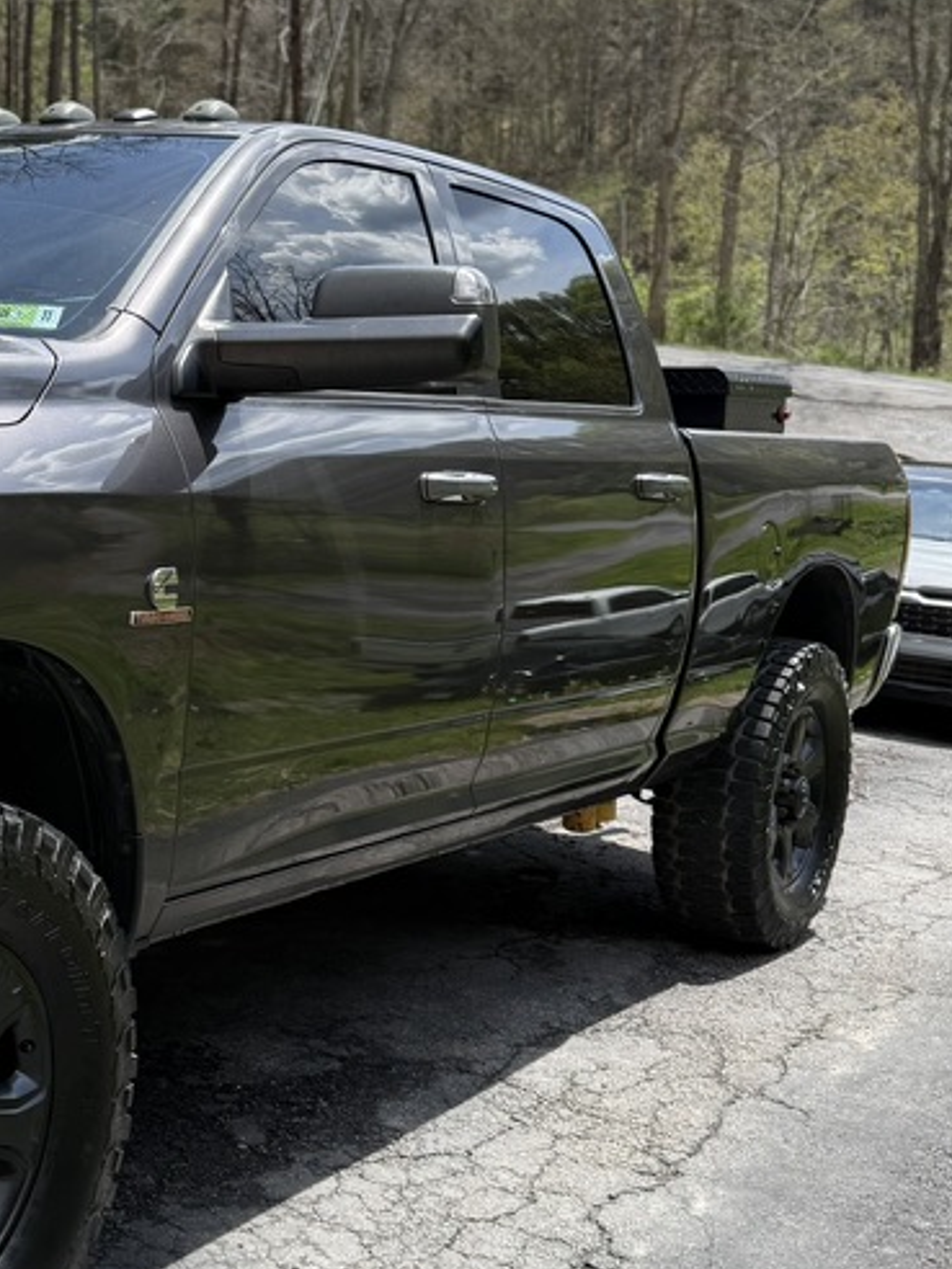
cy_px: 601
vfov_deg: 38.2
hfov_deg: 28.0
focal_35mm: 50
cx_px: 98
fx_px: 1833
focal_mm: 6.76
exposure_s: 1/2525
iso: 100
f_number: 1.78
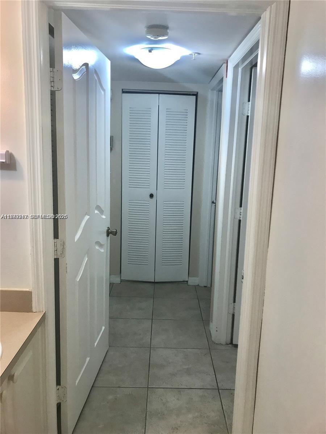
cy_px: 217
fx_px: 352
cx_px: 163
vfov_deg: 63.4
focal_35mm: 28
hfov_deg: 49.7
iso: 25
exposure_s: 1/40
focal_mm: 3.99
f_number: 1.8
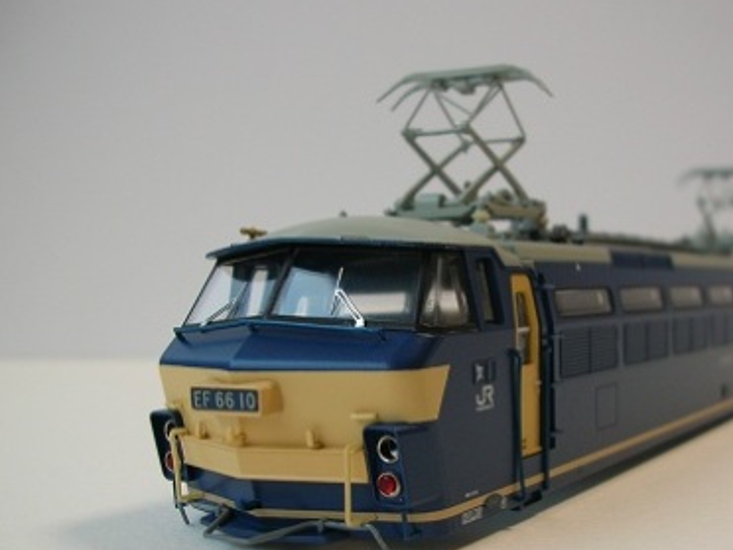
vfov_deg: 30.8
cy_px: 318
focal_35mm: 47
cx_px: 477
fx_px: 995
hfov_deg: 40.0
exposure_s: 1/14.3
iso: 50
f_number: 2.8
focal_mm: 5.8
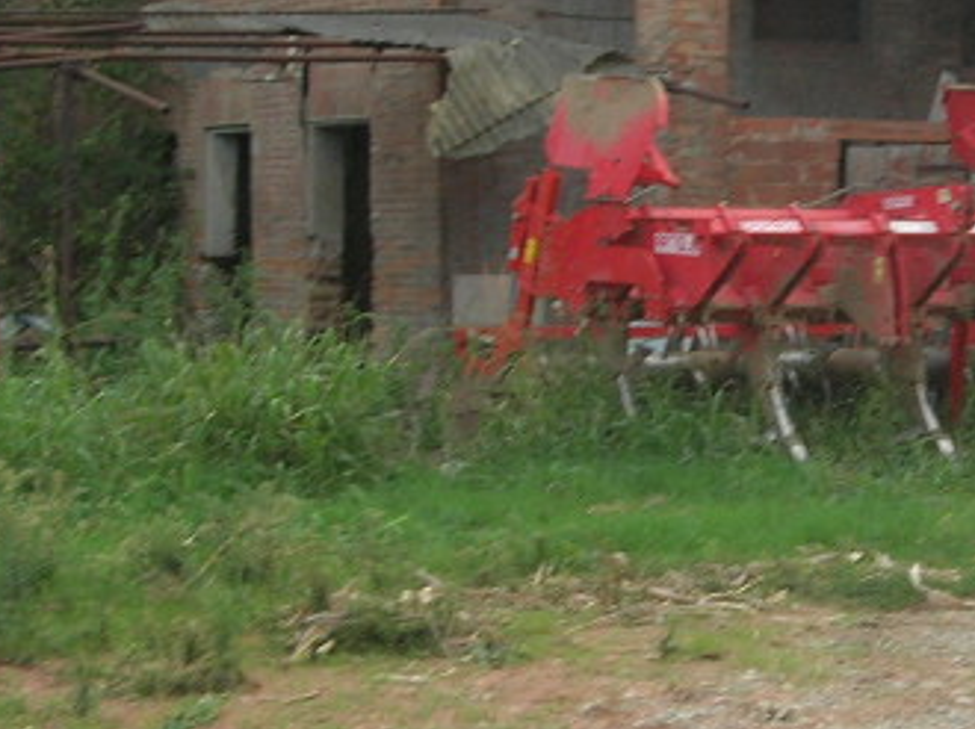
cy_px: 304
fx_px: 3321
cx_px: 951
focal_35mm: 118
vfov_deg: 12.5
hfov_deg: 16.4
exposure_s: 1/70.5
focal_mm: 7.8
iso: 64
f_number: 4.8
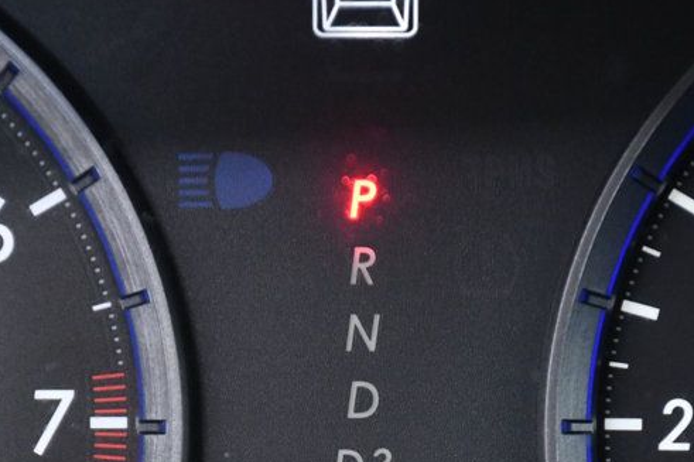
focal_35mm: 313
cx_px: 379
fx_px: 6032
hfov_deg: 6.6
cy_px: 465
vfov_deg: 4.4
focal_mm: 100
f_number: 5.6
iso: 2500
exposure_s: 1/125
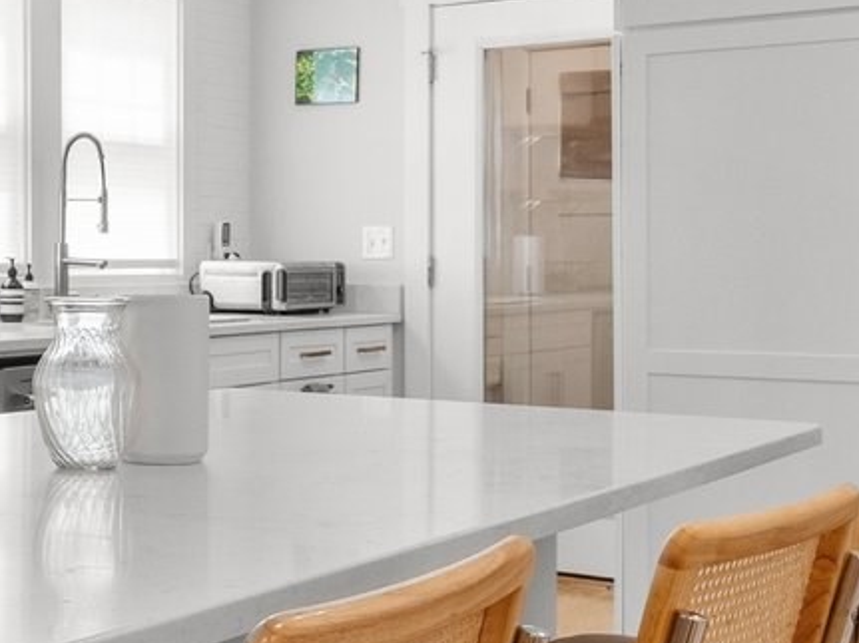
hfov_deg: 27.9
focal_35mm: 64
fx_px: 1588
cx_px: -64
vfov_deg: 22.8
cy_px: 216
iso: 800
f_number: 8
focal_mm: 14
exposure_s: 1/10
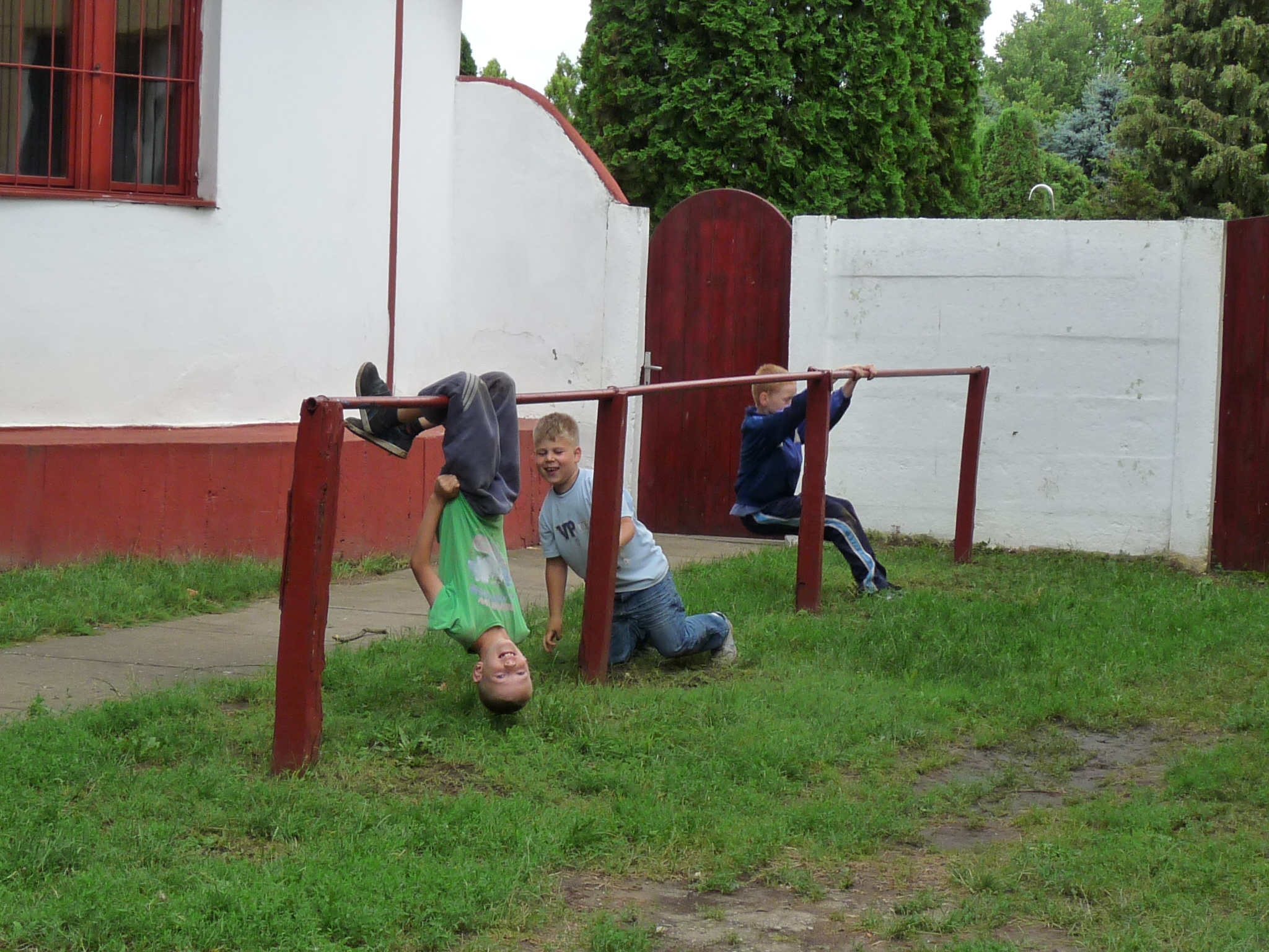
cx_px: 634
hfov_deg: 25.7
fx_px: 2786
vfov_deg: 19.4
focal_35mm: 76
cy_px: 476
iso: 160
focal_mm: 7.6
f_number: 4.5
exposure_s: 1/250
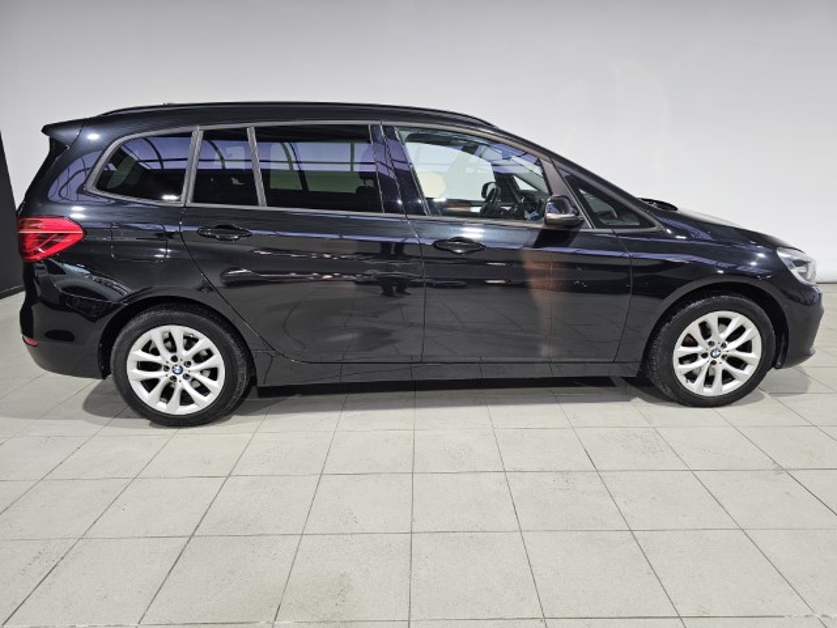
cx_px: 418
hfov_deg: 73.9
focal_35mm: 23
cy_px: 314
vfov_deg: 58.9
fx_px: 556
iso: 125
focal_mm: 6.3
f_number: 1.7
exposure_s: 1/100
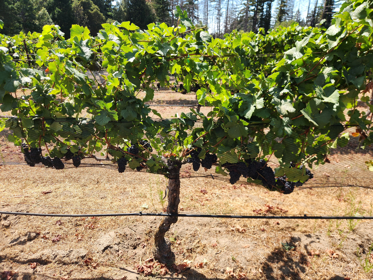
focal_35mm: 23
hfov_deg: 73.9
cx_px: 186
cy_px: 140
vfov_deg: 58.9
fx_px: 248
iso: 20
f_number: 1.8
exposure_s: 1/612
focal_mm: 5.4
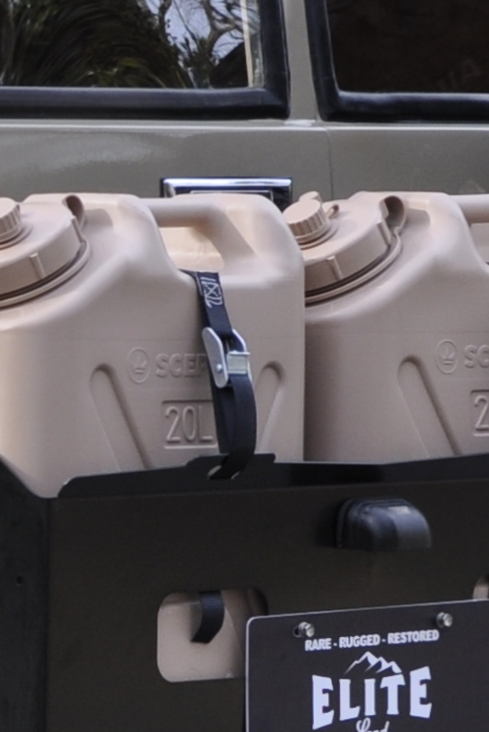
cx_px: -810
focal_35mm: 324
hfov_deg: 4.1
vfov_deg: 6.4
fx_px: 6599
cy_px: 263
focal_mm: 35
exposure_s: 1/125
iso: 200
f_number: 5.6
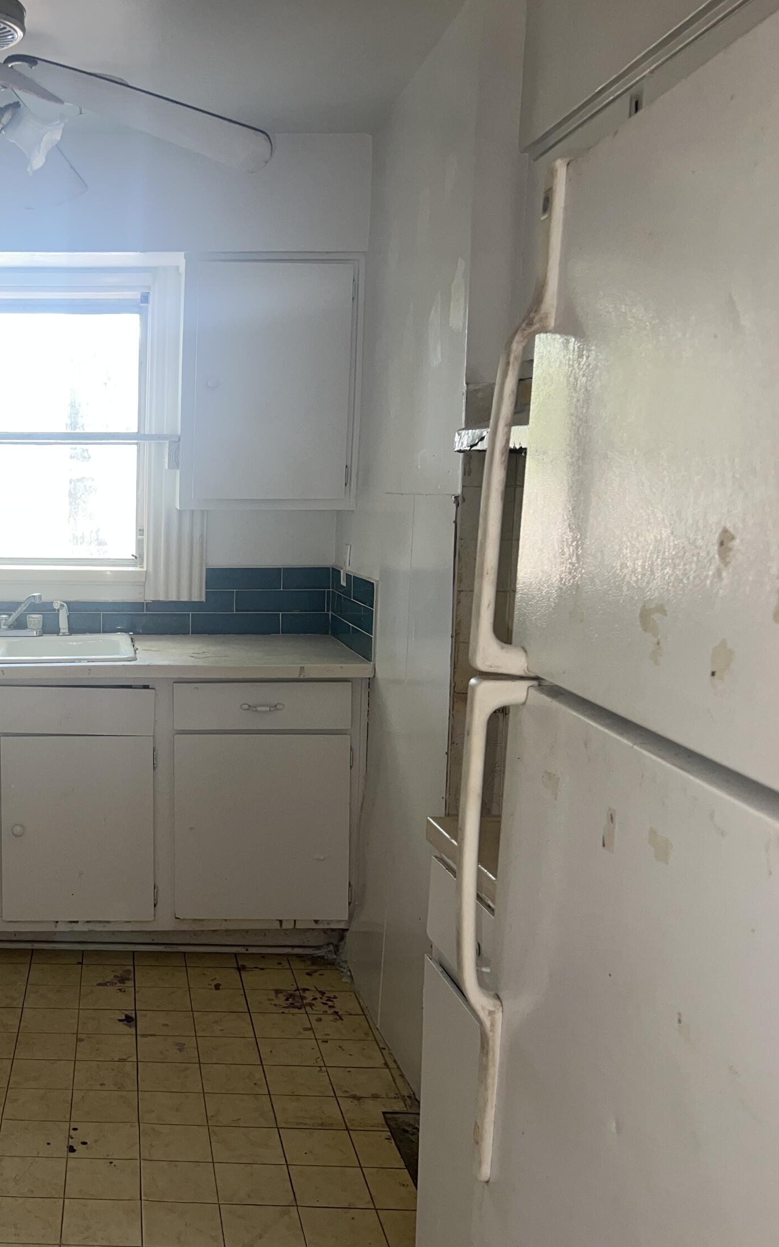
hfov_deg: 32.5
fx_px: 1257
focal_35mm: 37
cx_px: 62
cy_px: 622
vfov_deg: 52.7
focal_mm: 5.7
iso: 40
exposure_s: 1/34
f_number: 1.5
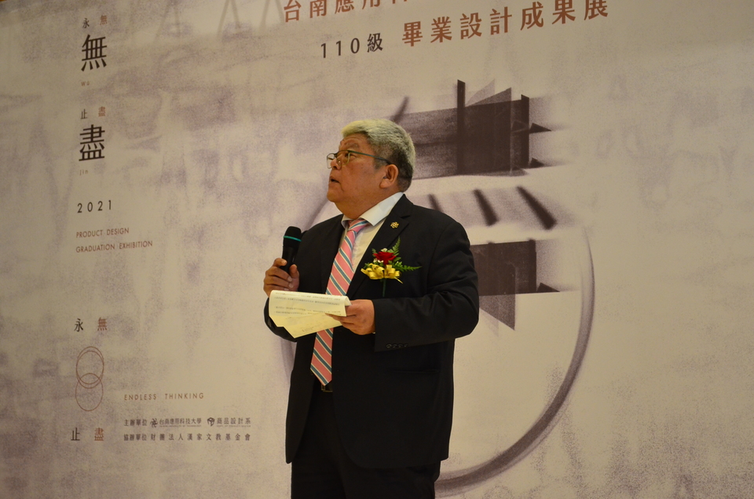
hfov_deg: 24.7
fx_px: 1724
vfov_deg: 16.5
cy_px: 250
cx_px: 377
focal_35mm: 82
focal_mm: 55
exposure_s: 1/125
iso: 1600
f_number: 5.6
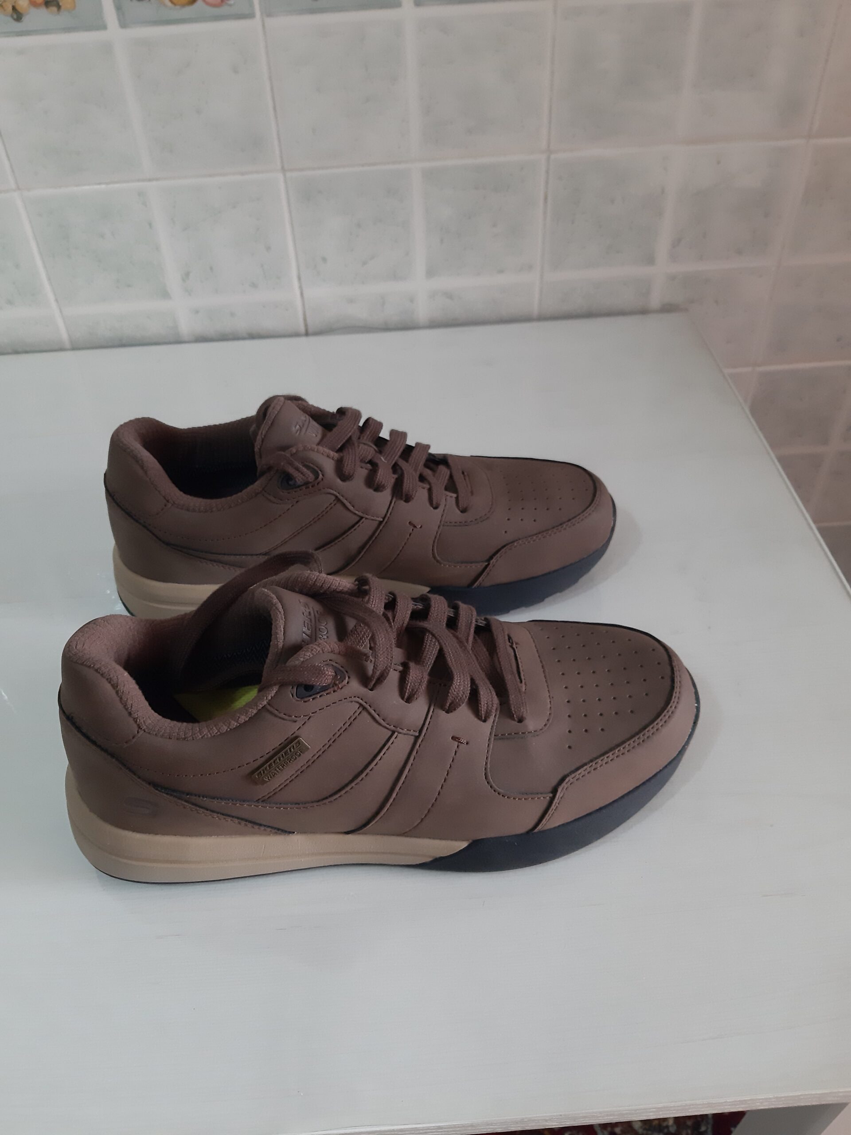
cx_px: 426
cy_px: 568
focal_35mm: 27
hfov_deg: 51.4
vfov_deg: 65.3
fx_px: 885
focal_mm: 3.93
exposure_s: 1/50
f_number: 1.7
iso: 250
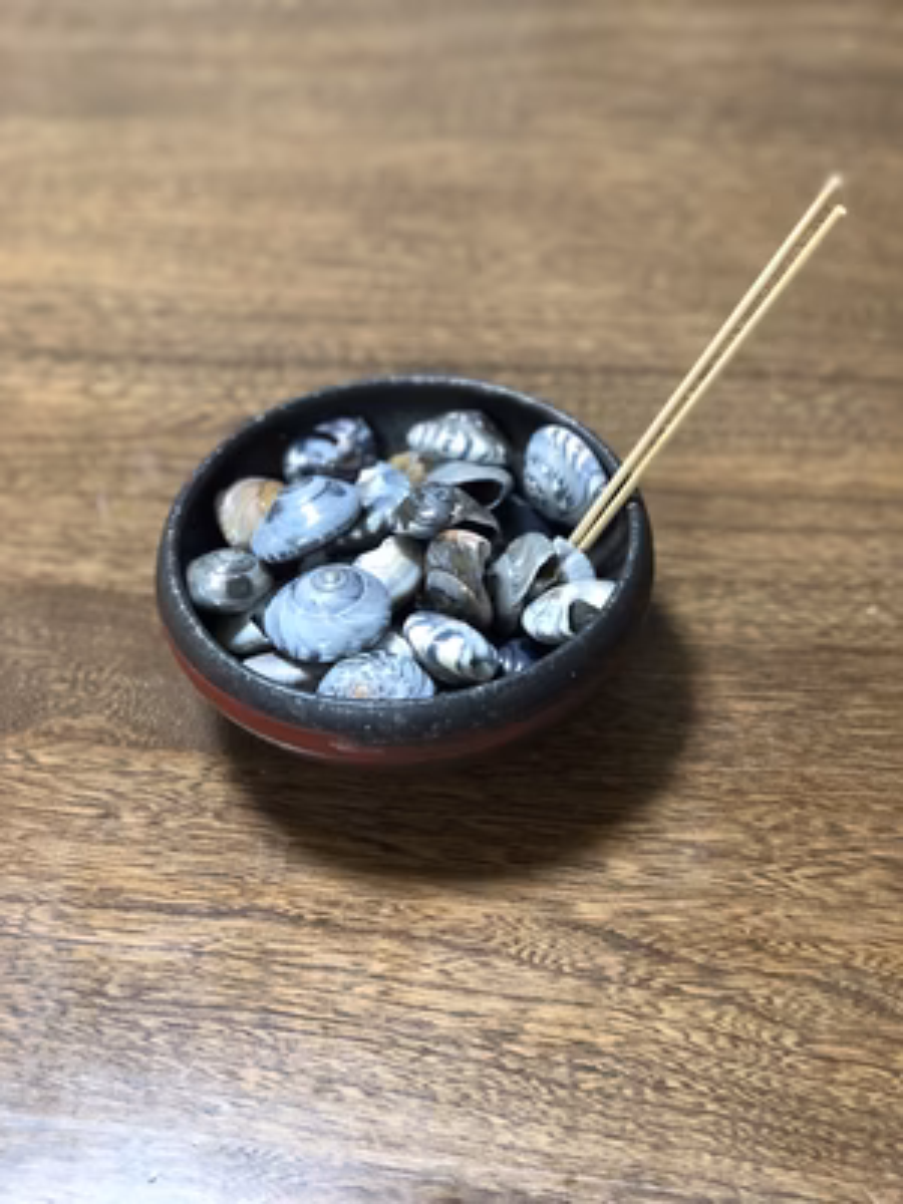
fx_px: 1809
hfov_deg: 28.0
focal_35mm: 52
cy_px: 602
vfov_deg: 36.8
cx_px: 452
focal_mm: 6
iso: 160
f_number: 2.4
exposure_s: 1/24
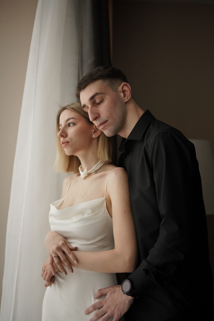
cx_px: 107
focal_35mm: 50
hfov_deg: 27.0
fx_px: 446
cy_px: 160
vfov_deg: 39.6
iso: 640
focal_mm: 50
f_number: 1.4
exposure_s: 1/3200
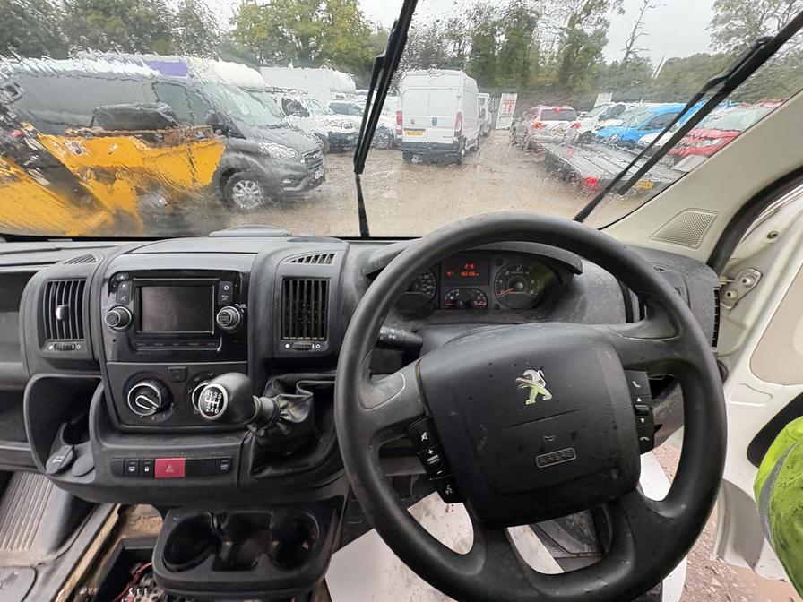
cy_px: 301
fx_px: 325
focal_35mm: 14
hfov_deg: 102.1
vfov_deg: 85.7
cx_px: 402
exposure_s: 1/94
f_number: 2.2
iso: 200
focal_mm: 2.22
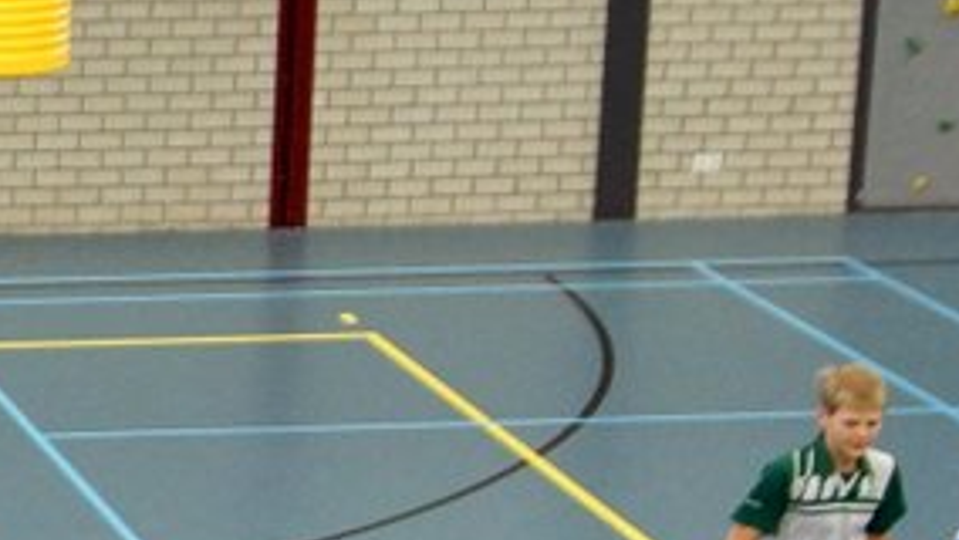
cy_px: 488
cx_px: -469
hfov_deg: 14.7
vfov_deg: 8.9
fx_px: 3460
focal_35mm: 136
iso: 1000
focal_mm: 24
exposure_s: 1/200
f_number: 2.8
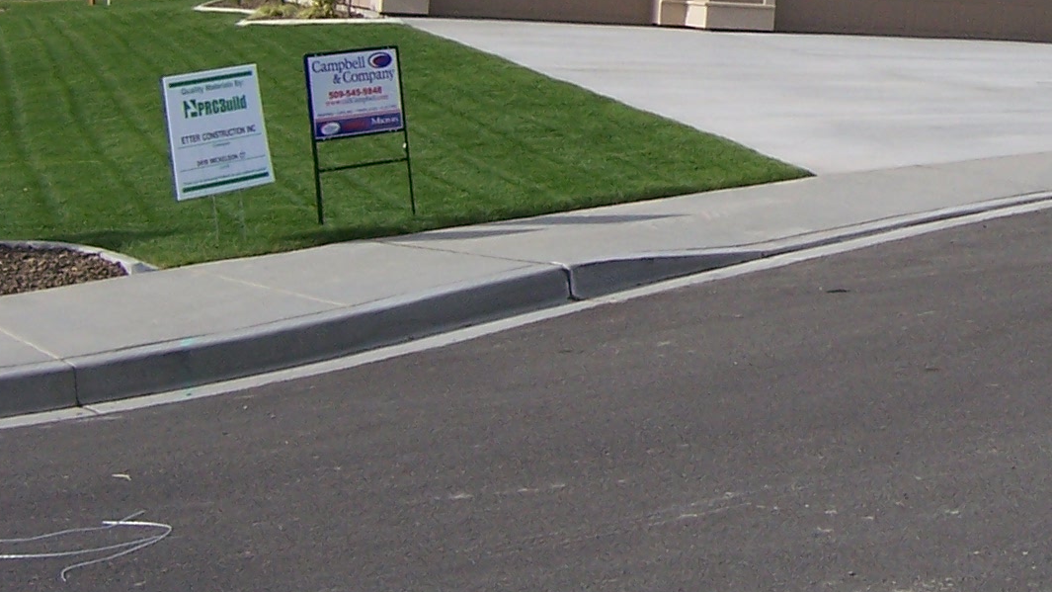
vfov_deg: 13.4
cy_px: -166
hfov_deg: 23.5
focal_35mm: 87
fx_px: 2427
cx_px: 1036
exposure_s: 1/750
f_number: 4
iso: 80
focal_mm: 5.5
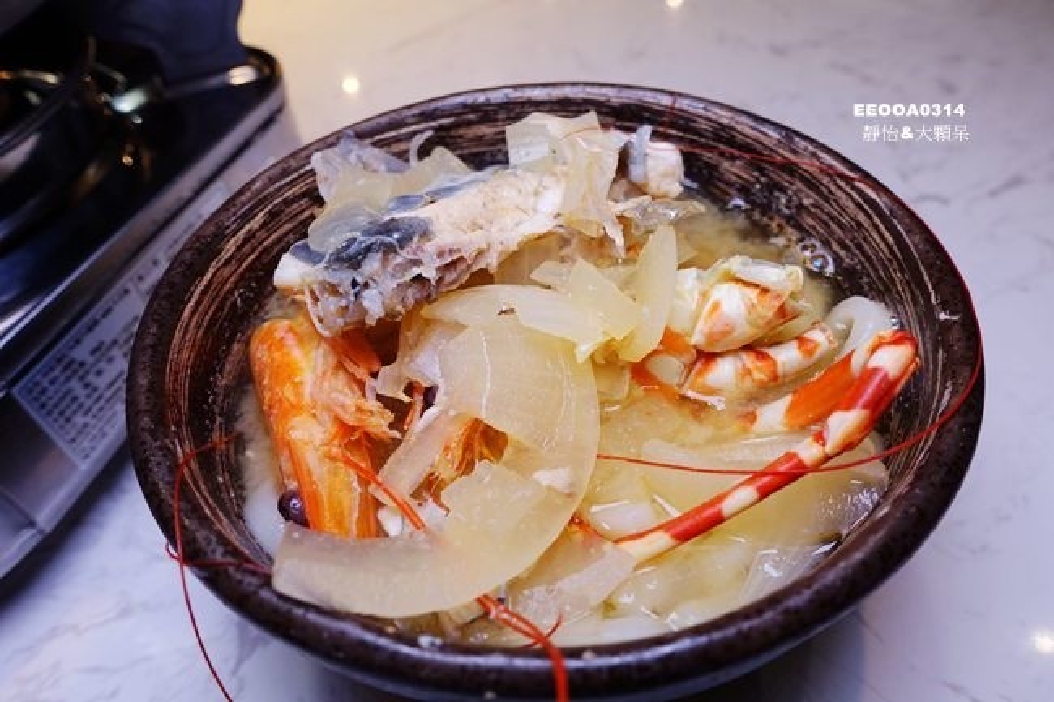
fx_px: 702
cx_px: 527
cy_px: 351
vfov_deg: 53.1
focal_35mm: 24
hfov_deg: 73.8
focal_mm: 8.8
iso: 125
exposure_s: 1/100
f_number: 4
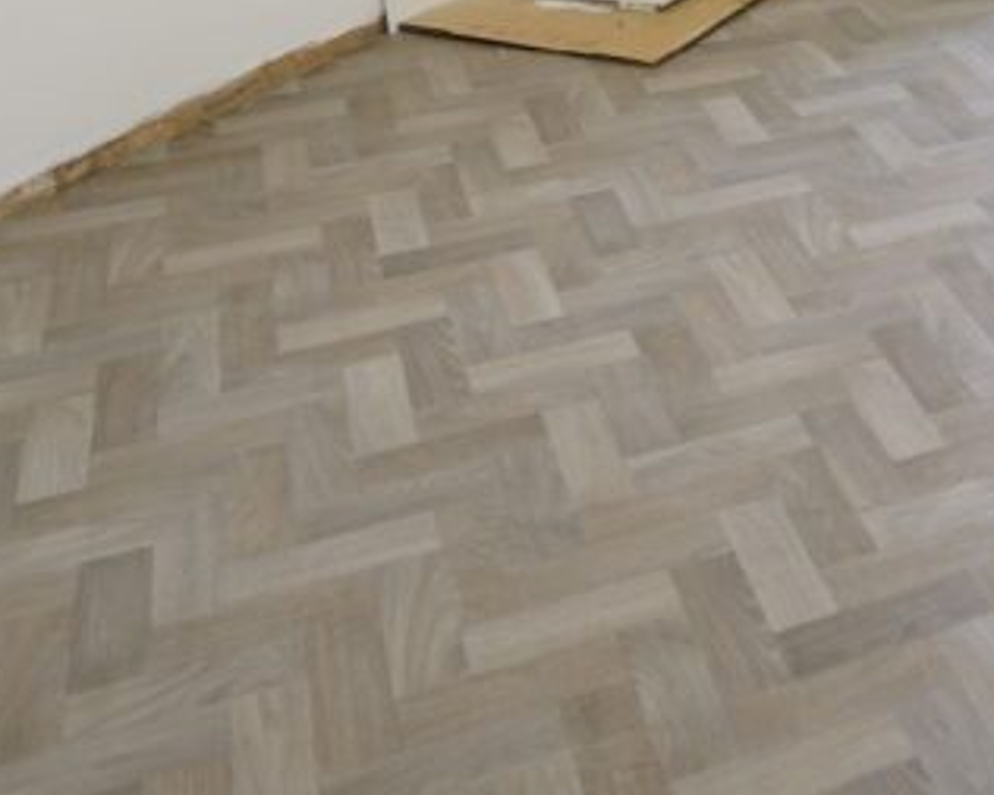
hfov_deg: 30.5
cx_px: 1013
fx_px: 1677
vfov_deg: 24.0
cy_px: -184
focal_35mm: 57
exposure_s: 1/60
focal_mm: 16
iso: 400
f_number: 5
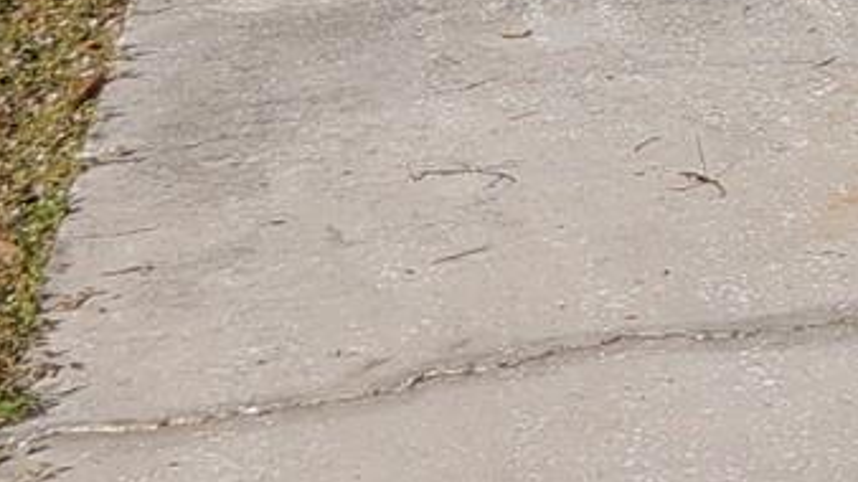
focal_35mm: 134
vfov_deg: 7.9
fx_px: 3048
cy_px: -913
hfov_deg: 12.8
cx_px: 1965
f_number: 1.8
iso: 40
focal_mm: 5.4
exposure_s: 1/2977
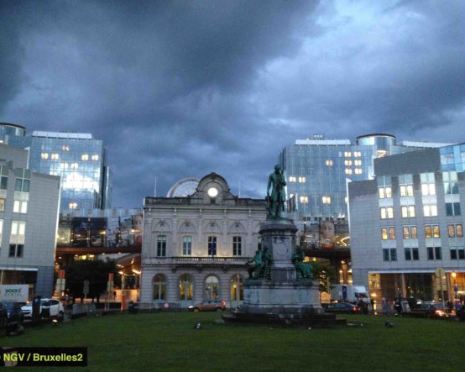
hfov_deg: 49.1
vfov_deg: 40.1
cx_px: 217
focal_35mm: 37
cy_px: 186
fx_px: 509
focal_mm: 4.28
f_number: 2.4
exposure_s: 1/20
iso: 250
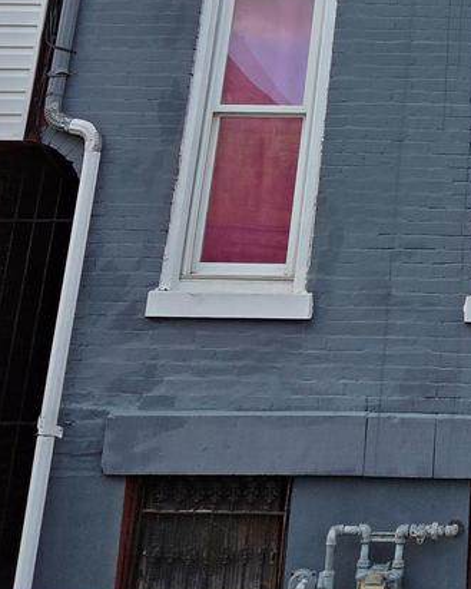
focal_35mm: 59
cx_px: 544
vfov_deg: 28.4
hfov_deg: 23.8
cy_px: -92
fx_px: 1028
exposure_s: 1/4663
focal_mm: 5.4
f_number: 1.8
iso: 80
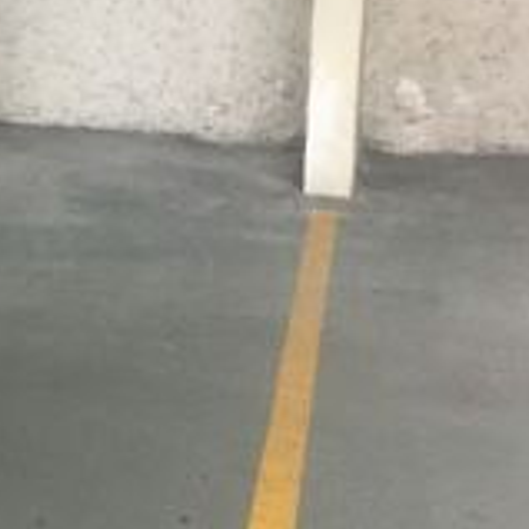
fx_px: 1193
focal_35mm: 69
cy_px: 178
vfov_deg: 24.9
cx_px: 53
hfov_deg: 24.3
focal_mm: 4.15
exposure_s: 1/25
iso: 250
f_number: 2.2
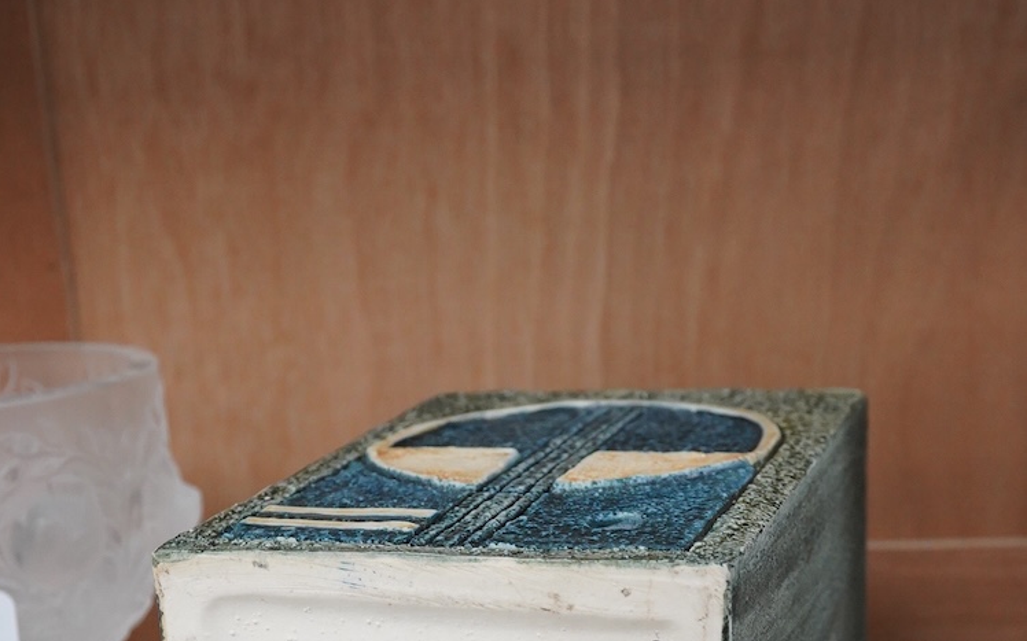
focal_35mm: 69
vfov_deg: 18.3
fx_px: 1931
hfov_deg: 29.8
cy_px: 676
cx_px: 514
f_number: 9
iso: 3200
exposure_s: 1/250
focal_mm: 30
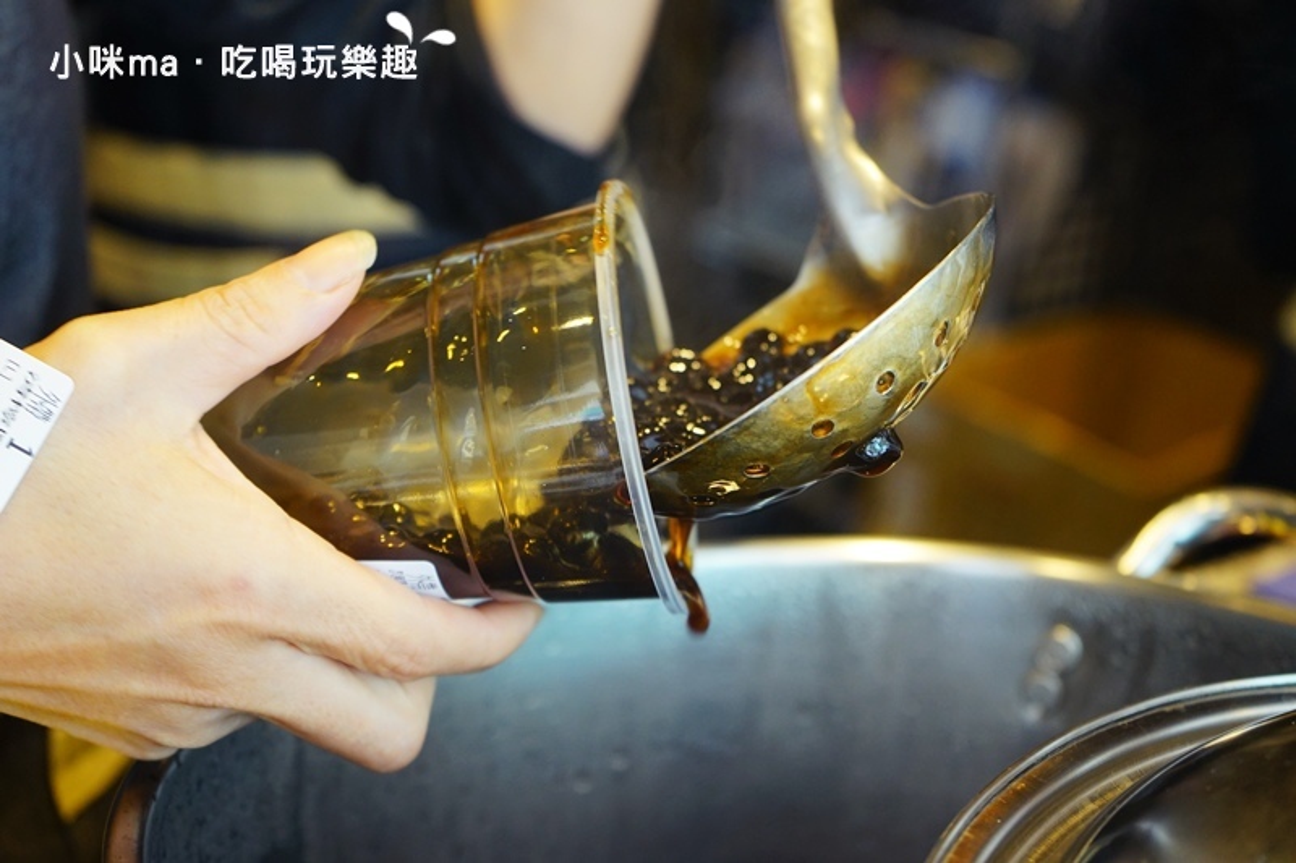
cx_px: 648
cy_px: 432
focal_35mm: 51
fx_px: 1836
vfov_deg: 26.5
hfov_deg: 38.9
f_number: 4.5
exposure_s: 1/60
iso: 800
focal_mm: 51
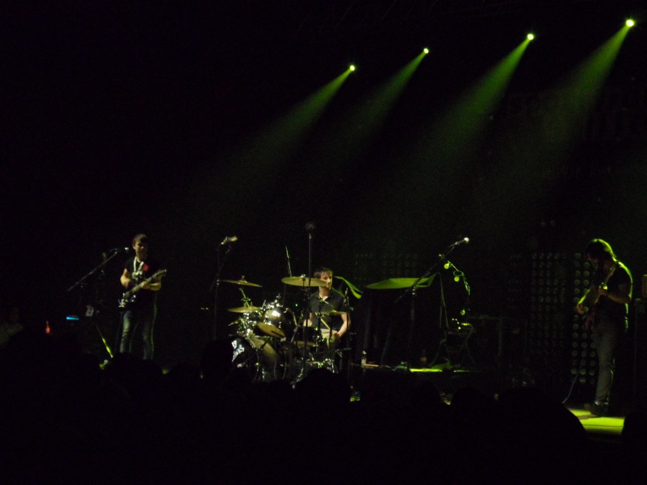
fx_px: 1121
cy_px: 242
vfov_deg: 24.4
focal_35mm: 60
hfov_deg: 32.2
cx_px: 324
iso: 800
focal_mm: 10.3
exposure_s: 1/45
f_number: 4
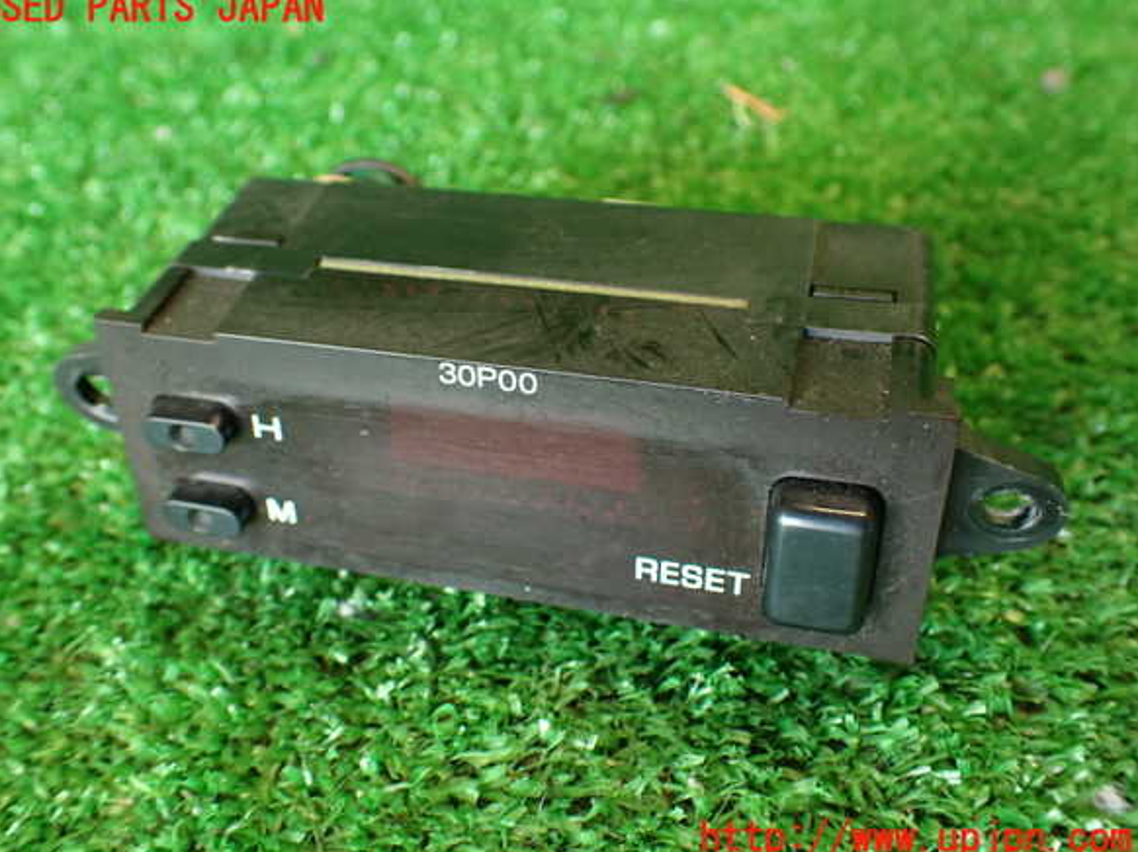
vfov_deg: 42.9
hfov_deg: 55.4
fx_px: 1084
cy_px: 424
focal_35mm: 33
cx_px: 555
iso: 250
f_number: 2.4
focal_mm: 5.79
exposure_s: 1/30
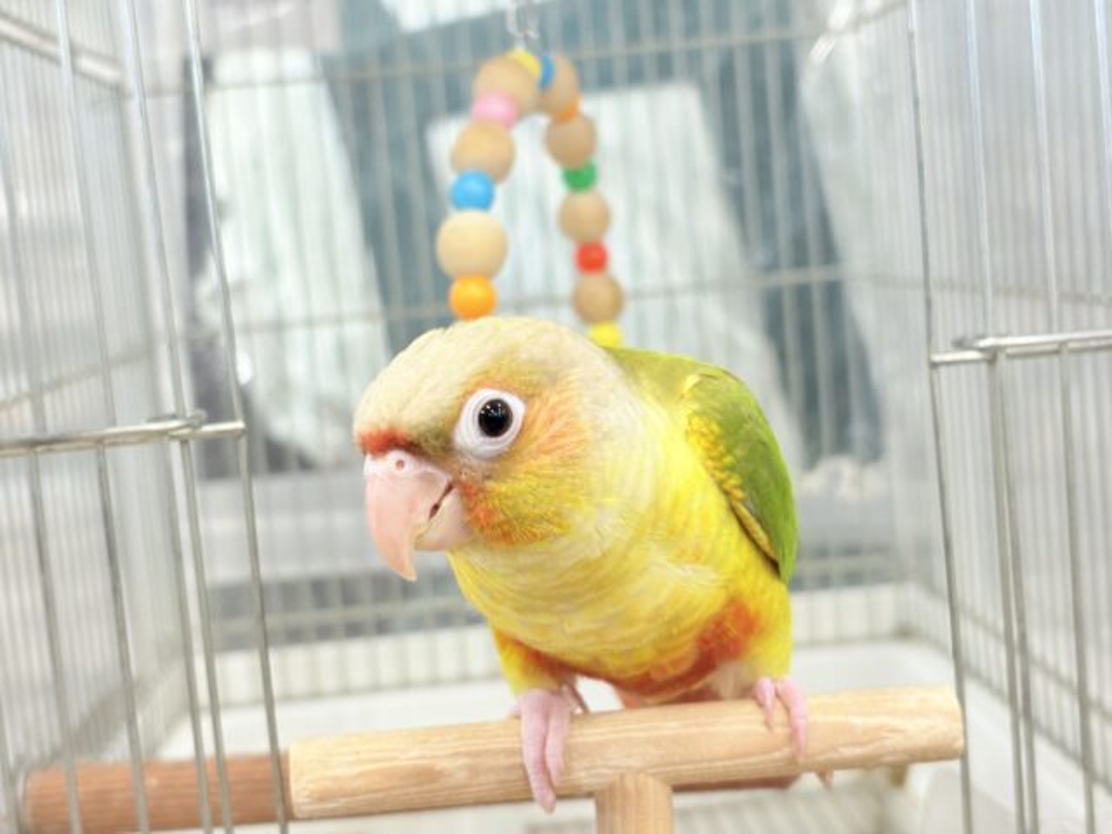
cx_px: 556
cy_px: 417
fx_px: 1670
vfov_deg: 28.0
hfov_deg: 36.8
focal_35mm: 52
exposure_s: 1/50
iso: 80
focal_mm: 5.96
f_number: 1.6
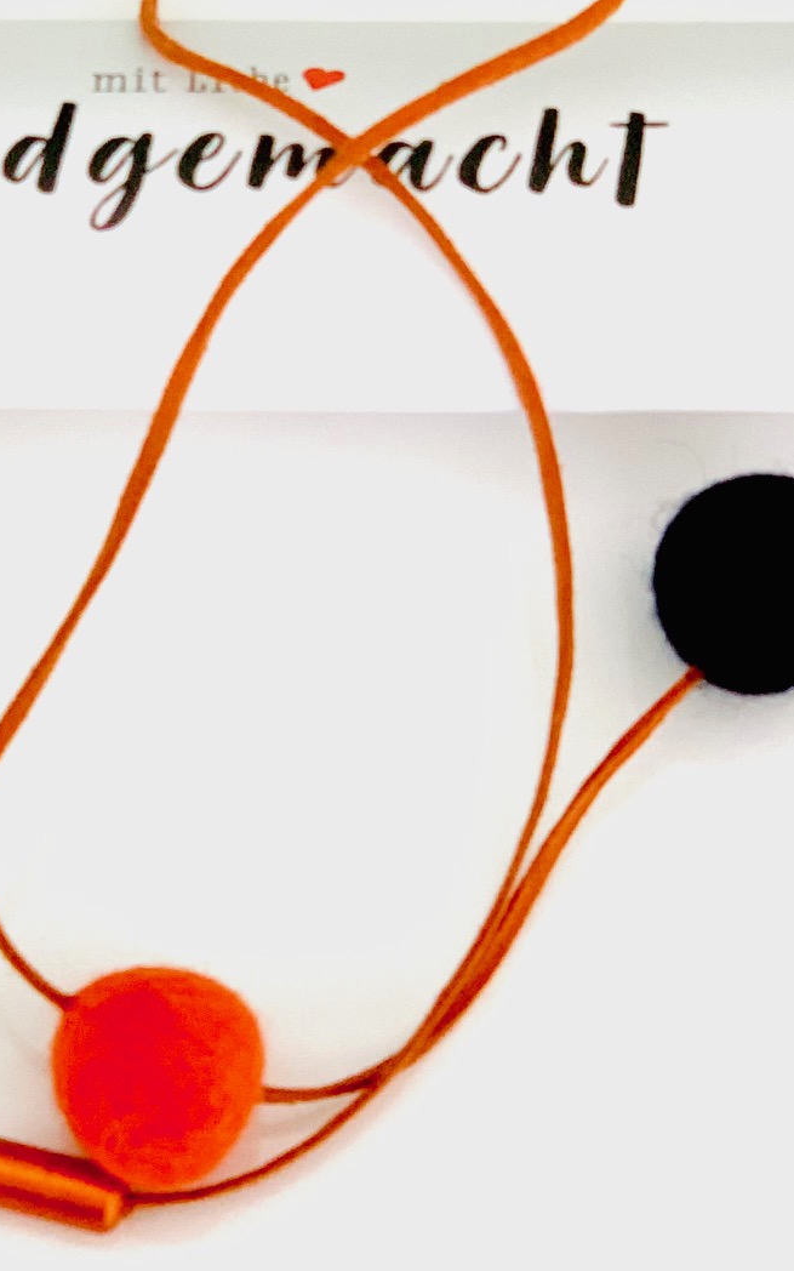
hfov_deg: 12.3
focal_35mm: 106
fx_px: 3670
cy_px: 445
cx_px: 167
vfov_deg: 19.6
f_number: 2.4
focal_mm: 6
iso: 125
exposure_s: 1/71
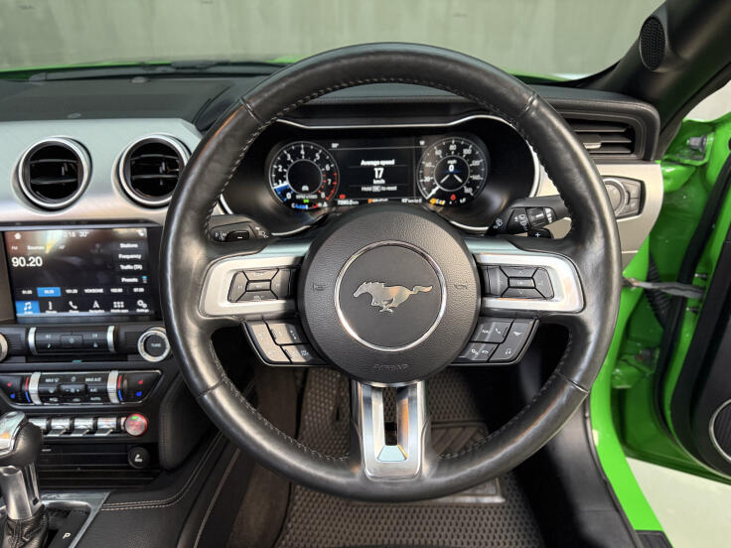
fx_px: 507
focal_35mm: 24
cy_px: 274
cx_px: 366
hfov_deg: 71.6
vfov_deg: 56.8
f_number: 1.78
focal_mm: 6.76
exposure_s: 1/50
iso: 500
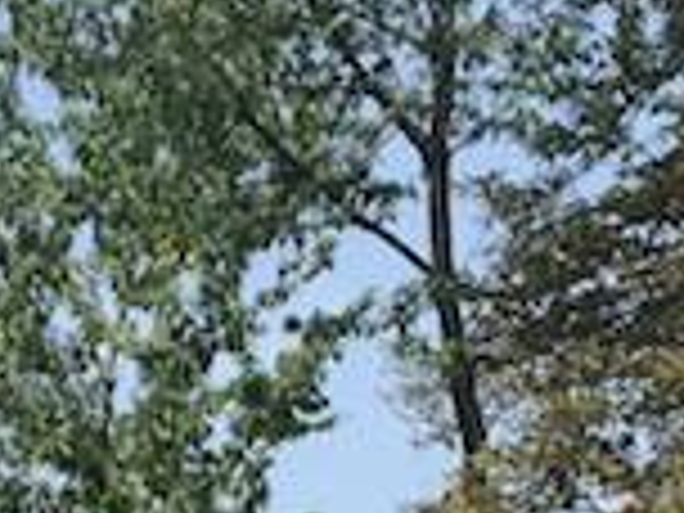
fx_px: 3023
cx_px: 333
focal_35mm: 153
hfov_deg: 12.9
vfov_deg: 8.7
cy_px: 1296
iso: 32
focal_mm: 4.15
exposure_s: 1/1319
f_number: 2.2
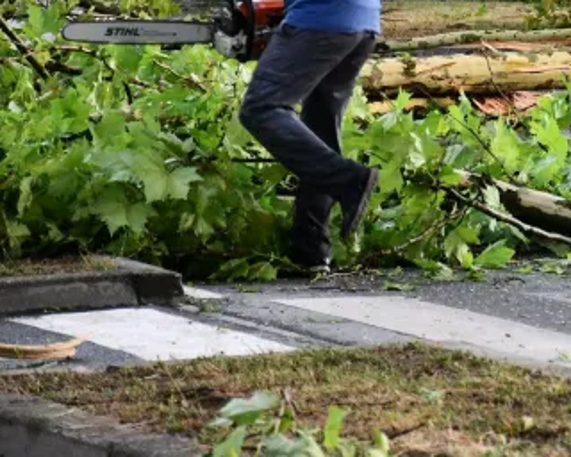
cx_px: 651
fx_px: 5087
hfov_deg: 6.4
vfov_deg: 5.1
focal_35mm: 301
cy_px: 26
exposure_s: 1/160
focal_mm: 90
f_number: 5.3
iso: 2500
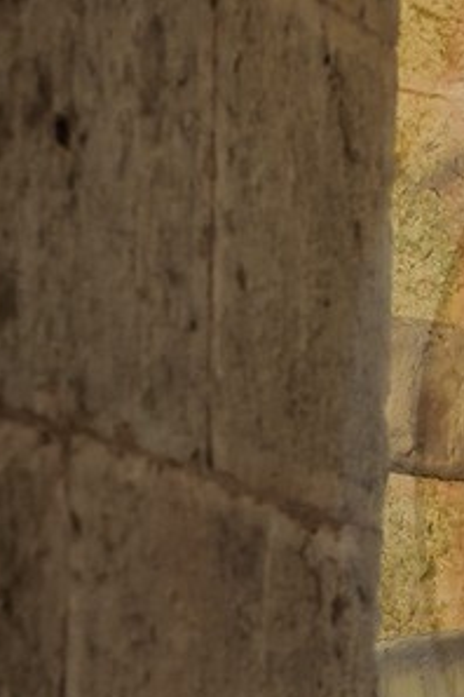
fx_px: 3963
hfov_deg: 6.4
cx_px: 1062
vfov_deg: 10.0
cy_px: 486
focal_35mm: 205
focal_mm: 38
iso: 1000
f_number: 6.3
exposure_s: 1/200
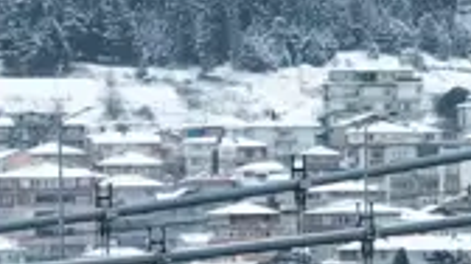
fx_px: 11837
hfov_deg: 2.3
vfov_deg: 1.3
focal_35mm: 949
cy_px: 286
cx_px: 1085
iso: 100
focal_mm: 30.71
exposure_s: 1/240
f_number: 3.4
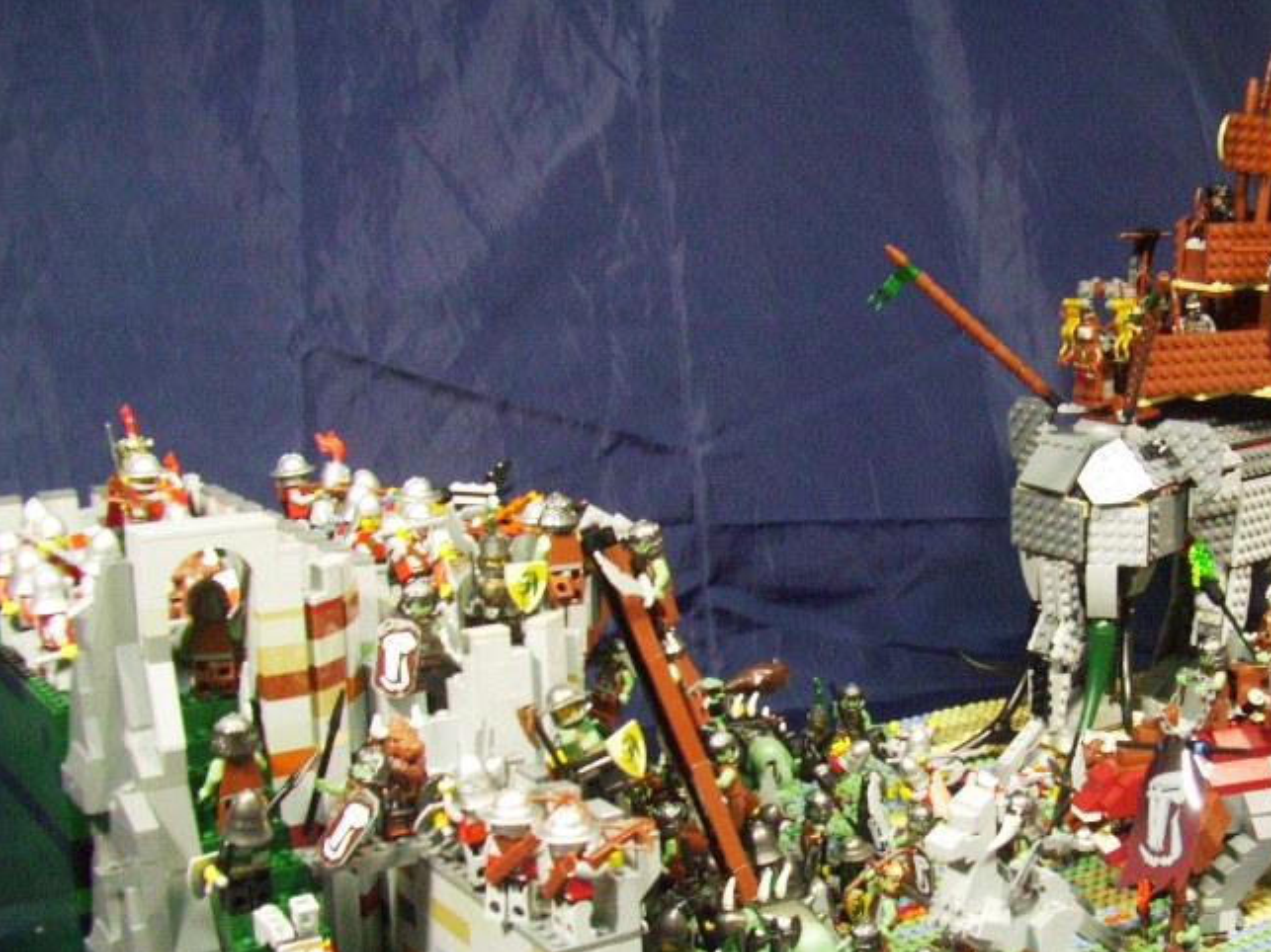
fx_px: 1872
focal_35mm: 51
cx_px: 884
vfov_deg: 28.3
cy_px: 646
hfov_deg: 37.0
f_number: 2.9
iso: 160
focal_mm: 5.7
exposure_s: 1/8
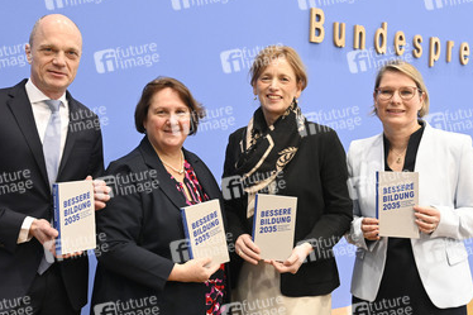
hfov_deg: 37.5
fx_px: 696
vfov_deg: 25.5
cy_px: 153
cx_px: 219
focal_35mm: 53
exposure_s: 1/250
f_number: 5.6
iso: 5000
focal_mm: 44
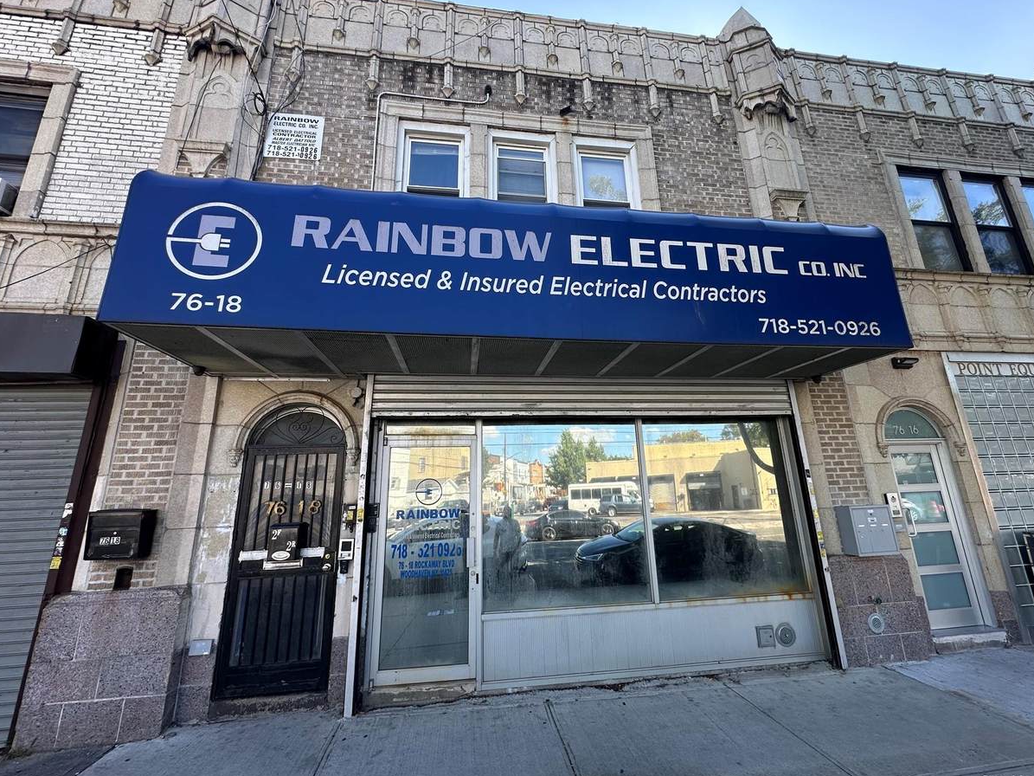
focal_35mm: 15
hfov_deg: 98.1
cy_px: 379
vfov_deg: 81.7
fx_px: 448
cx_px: 535
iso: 40
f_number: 2.2
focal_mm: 2.22
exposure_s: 1/380
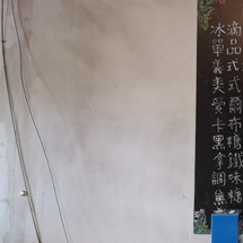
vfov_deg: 19.5
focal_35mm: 89
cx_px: 393
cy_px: 115
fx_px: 707
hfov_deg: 17.1
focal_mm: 3.95
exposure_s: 1/30
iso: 160
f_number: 1.8
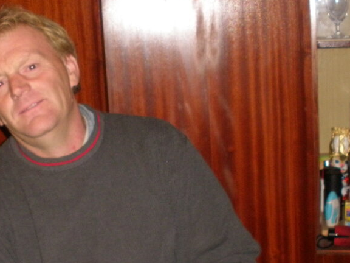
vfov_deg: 19.5
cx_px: 174
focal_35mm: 75
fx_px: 758
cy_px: 192
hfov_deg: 26.0
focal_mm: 6.3
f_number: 3.5
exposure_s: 1/30
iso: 320
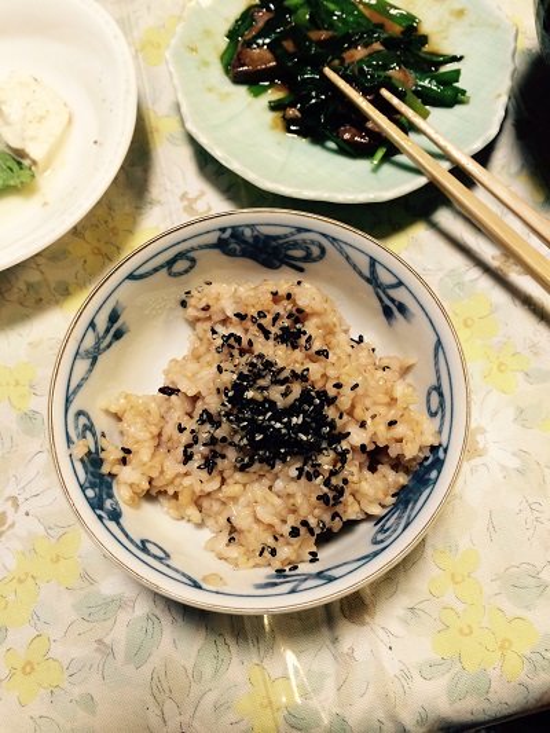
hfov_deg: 48.2
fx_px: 614
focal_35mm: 29
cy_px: 366
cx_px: 275
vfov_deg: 61.6
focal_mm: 4.15
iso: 50
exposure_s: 1/30
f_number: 2.2
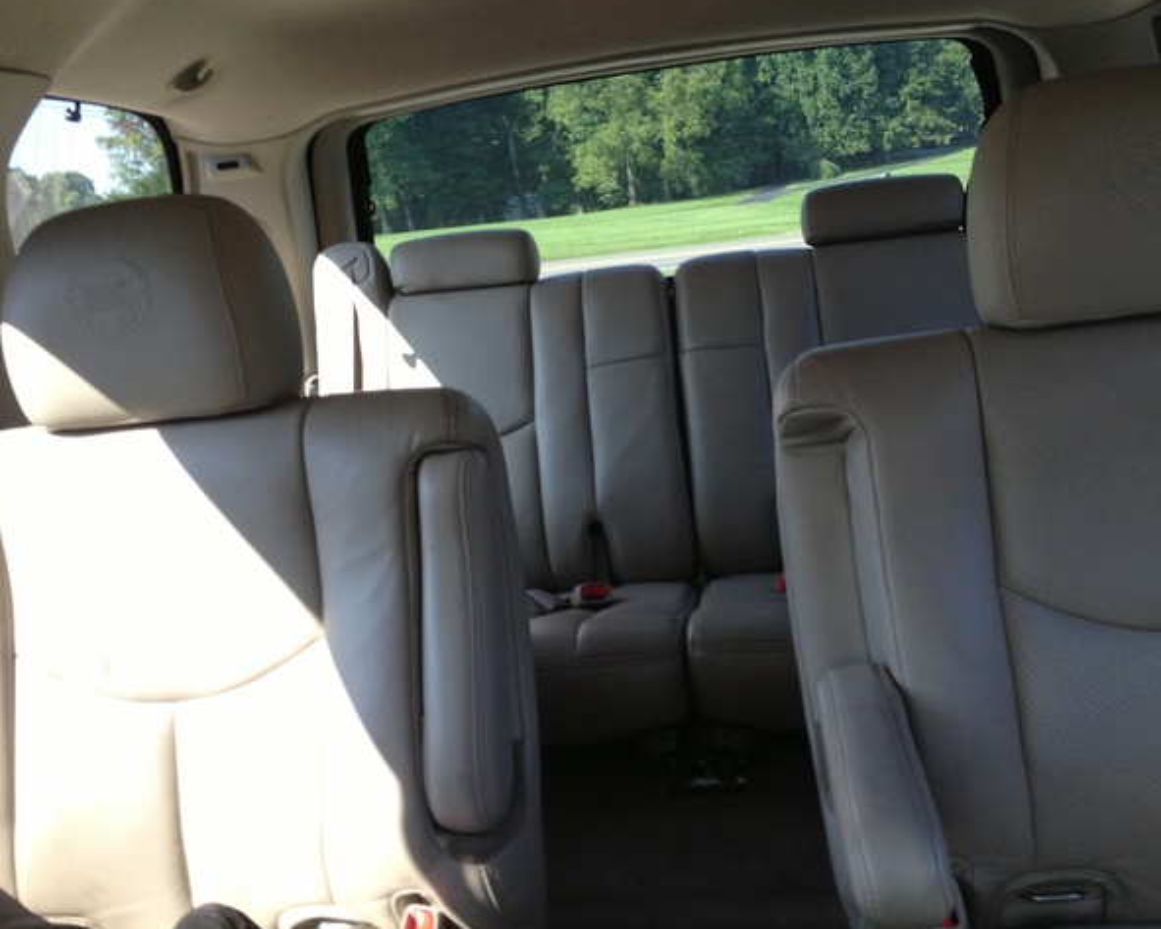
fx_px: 1272
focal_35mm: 37
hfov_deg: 49.1
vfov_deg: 40.1
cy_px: 462
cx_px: 597
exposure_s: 1/120
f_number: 2.4
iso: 100
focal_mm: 4.28
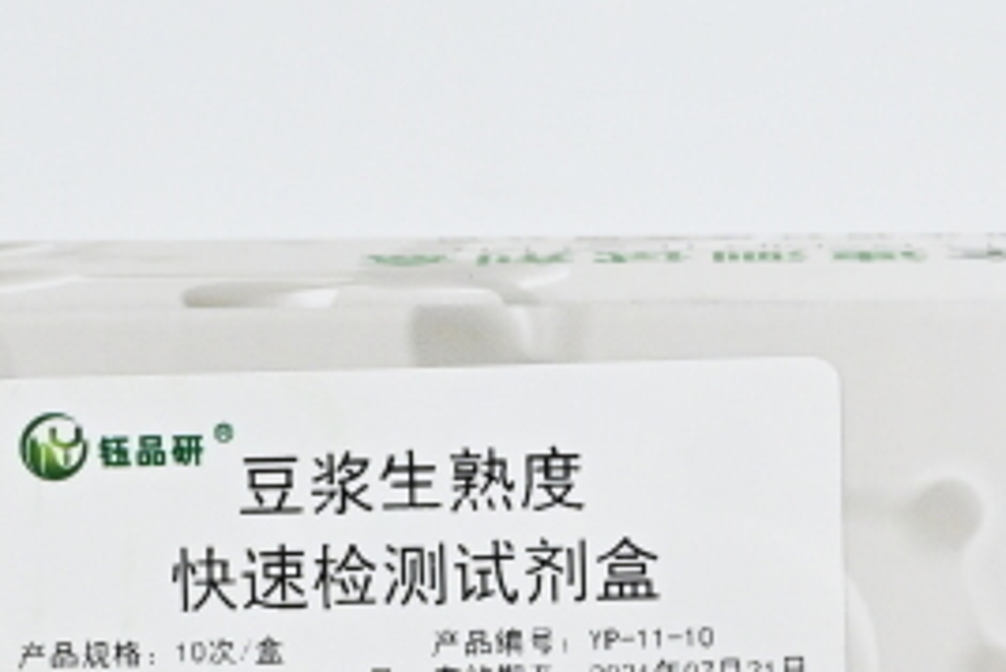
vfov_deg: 5.4
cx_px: 938
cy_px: 668
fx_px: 7045
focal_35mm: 252
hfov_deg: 8.1
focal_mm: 50
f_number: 11
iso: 1250
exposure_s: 1/160
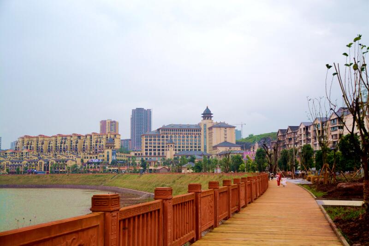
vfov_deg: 31.9
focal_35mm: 42
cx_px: 184
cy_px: 123
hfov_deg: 46.4
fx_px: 430
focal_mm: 28
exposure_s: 1/80
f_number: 4.5
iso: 400
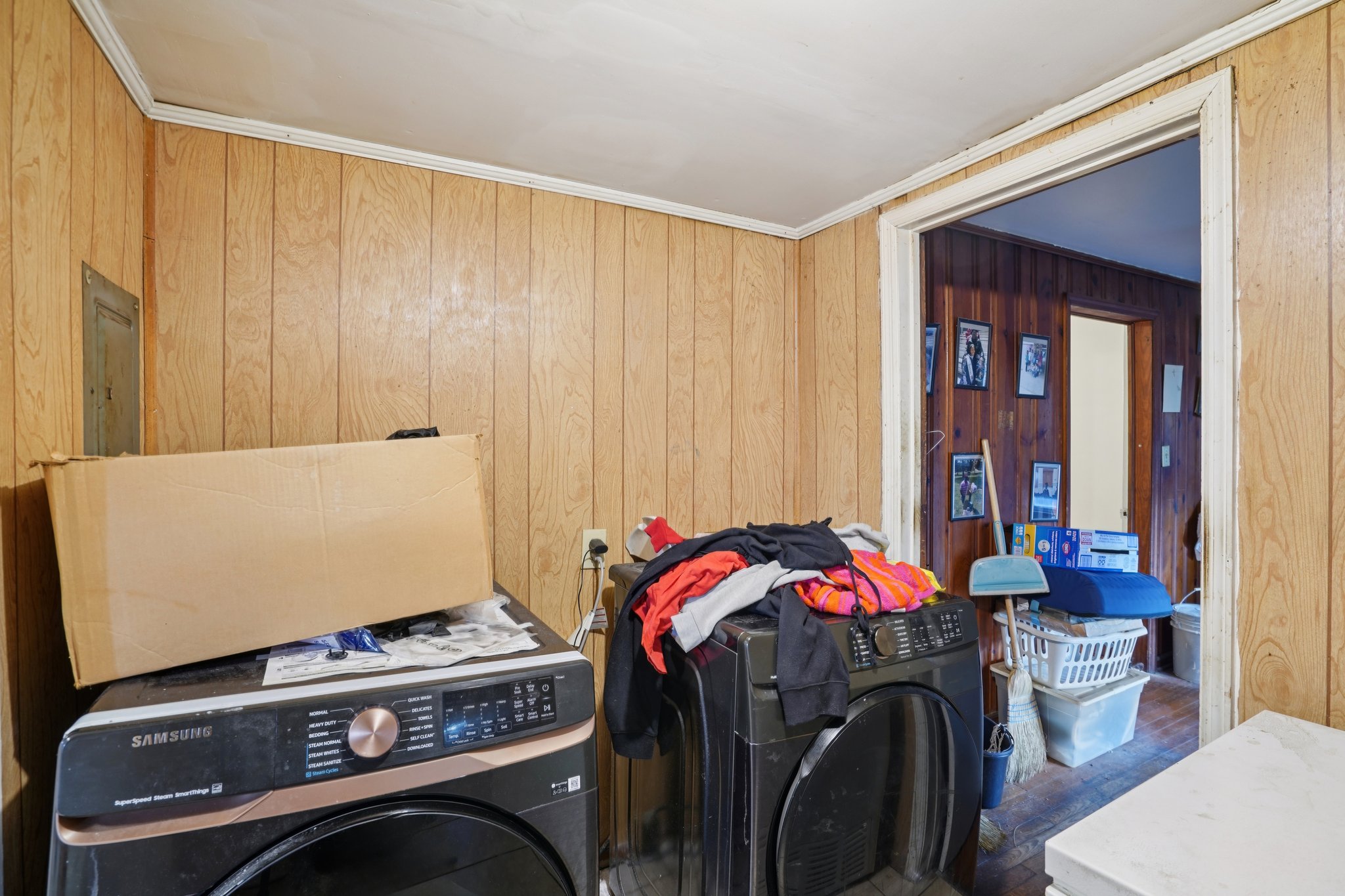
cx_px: 672
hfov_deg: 96.7
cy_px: 448
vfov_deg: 73.7
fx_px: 598
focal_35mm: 16
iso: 400
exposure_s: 1
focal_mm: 16
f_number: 8
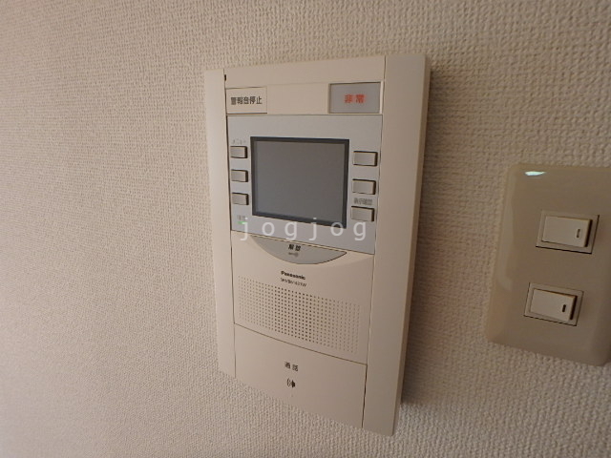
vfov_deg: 63.4
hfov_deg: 79.0
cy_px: 229
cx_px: 306
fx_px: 371
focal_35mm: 21
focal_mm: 3.7
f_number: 3.5
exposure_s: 1/50
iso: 200
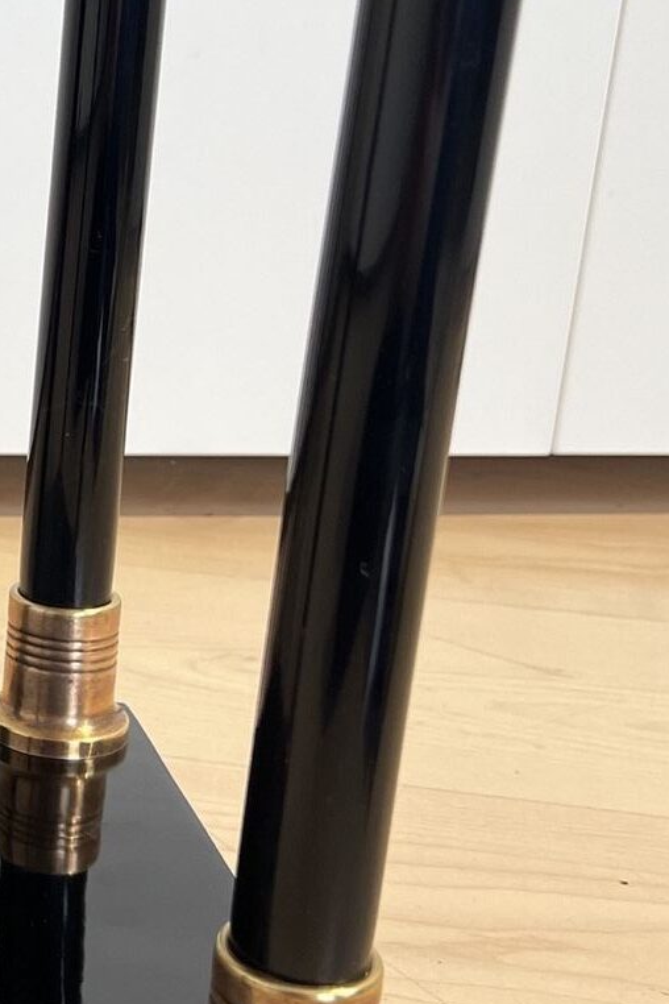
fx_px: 1979
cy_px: 420
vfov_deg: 28.4
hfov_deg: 17.6
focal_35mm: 71
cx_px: -279
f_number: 1.5
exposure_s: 1/100
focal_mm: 5.7
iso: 125
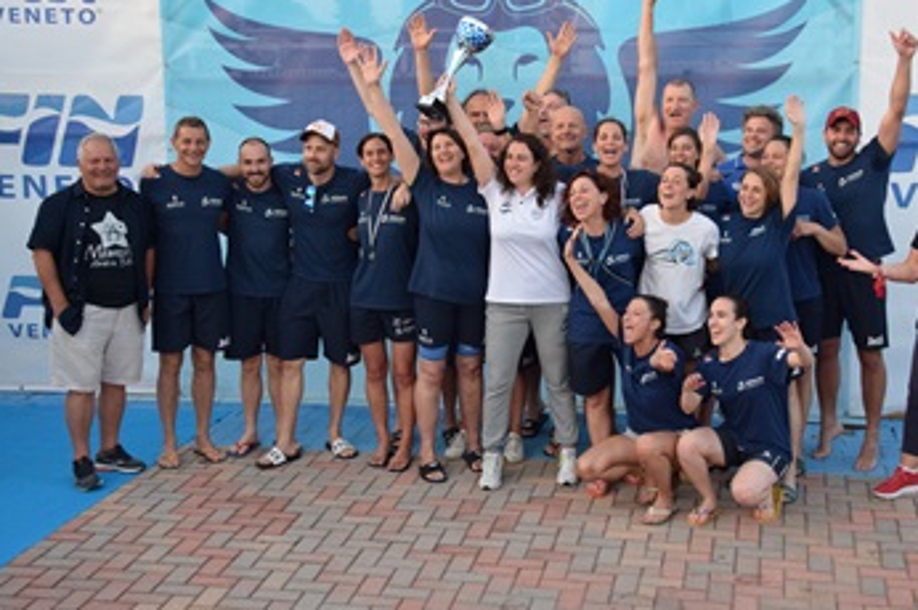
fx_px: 1503
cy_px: 263
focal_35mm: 59
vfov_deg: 22.9
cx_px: 520
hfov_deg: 33.9
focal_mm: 34
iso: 1400
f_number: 4.5
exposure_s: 1/500
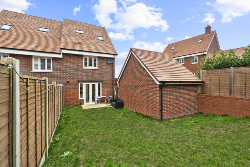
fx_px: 115
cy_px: 84
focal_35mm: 16
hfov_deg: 95.0
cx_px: 125
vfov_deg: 72.1
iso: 320
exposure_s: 1/50
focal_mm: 16.5
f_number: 8
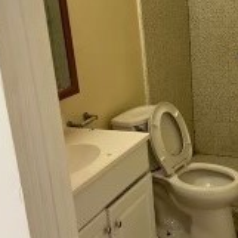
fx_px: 443
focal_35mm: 57
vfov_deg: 30.0
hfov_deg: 29.5
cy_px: 124
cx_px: 182
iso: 250
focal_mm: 5.7
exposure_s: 1/60
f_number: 1.5
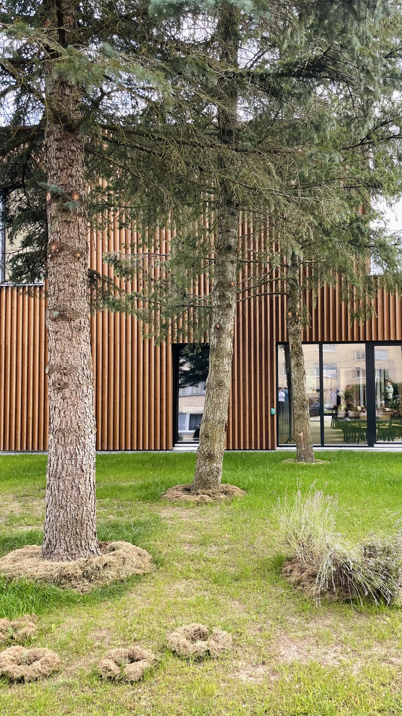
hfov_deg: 38.8
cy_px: 360
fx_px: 569
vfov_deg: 64.3
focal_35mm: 30
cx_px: 231
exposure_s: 1/214
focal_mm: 4.2
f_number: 1.6
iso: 32
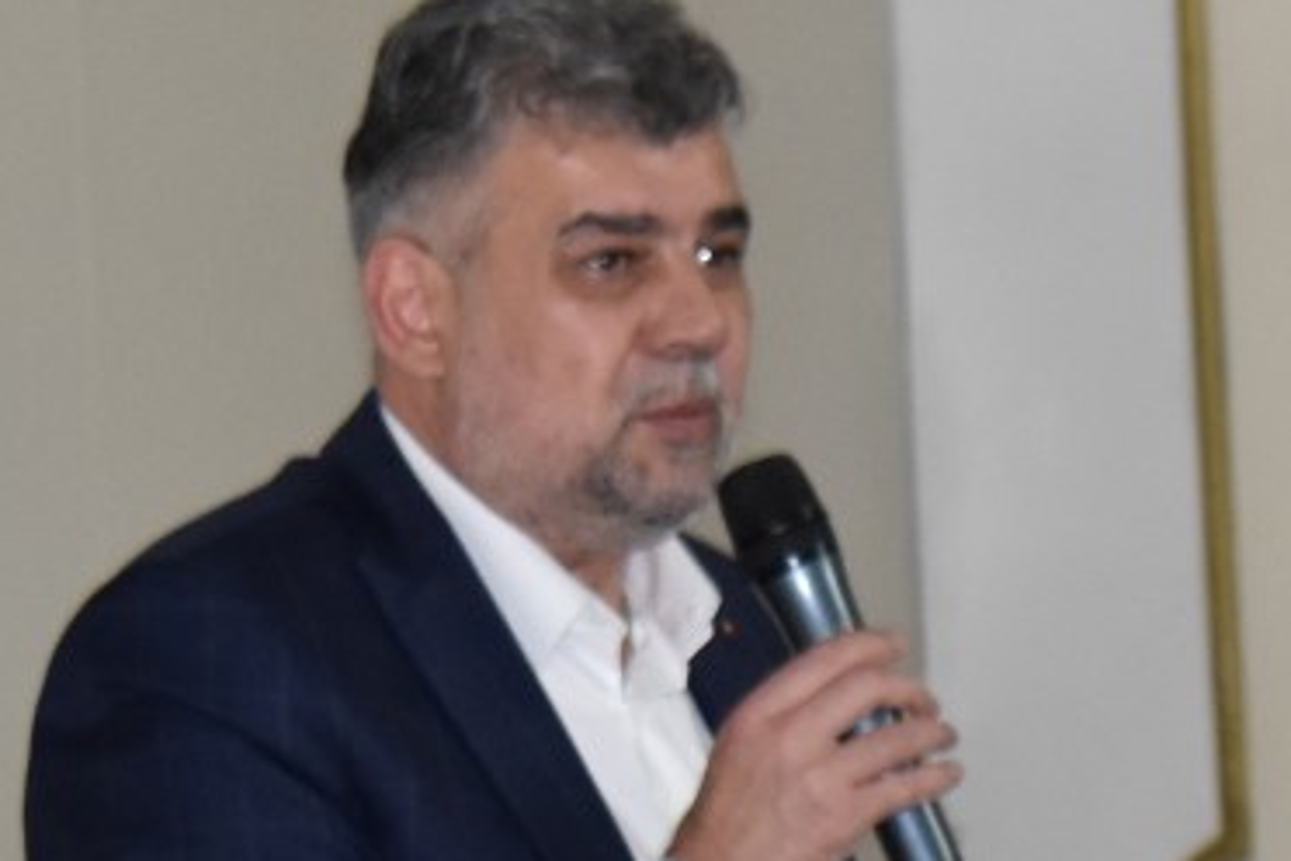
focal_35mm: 359
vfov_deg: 3.8
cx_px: 888
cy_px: 1246
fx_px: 12879
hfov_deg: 5.7
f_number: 5.6
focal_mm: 55
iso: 1400
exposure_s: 1/60
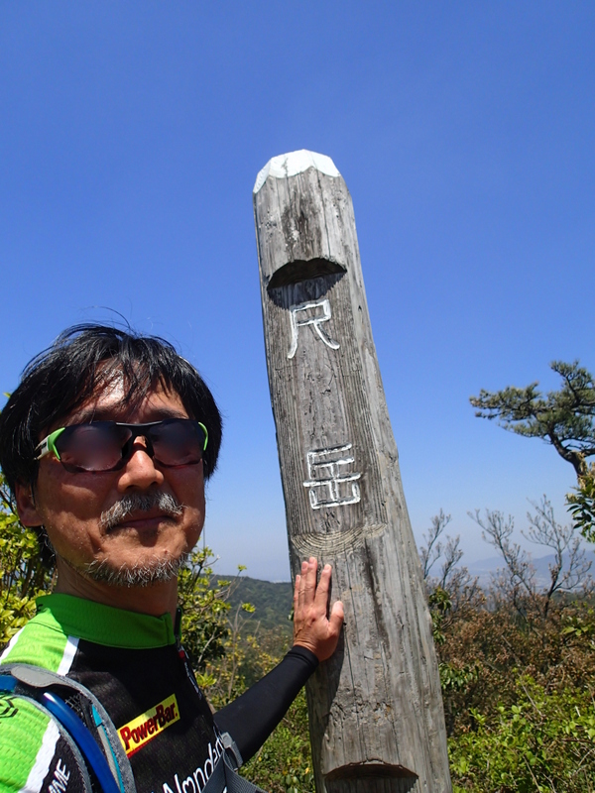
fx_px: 573
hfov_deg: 54.9
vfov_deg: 69.4
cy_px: 396
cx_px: 298
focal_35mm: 25
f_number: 8
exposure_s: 1/200
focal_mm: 4.5
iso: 100
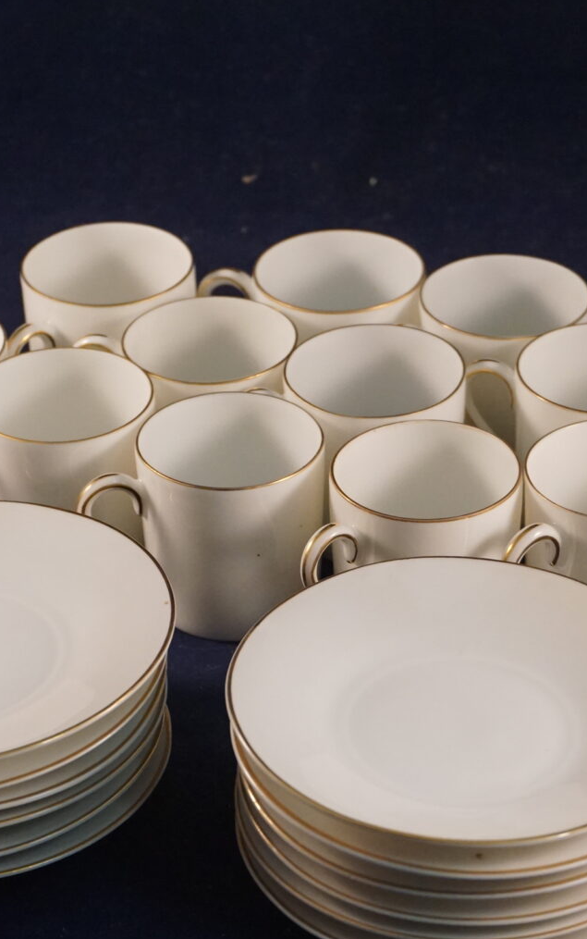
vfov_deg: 20.0
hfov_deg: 12.6
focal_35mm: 104
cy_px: 581
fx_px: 2660
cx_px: 255
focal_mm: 36
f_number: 5.6
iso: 2000
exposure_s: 1/160
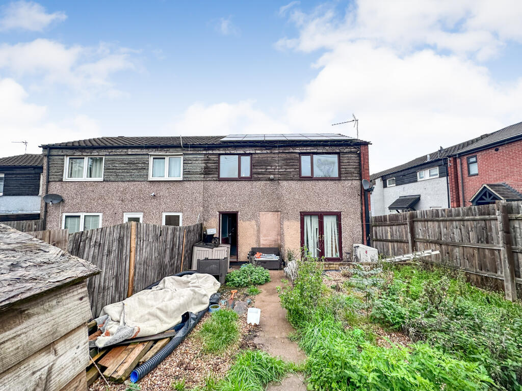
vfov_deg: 85.7
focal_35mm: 14
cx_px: 261
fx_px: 211
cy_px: 196
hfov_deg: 102.1
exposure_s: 1/200
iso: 40
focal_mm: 2.22
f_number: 2.2
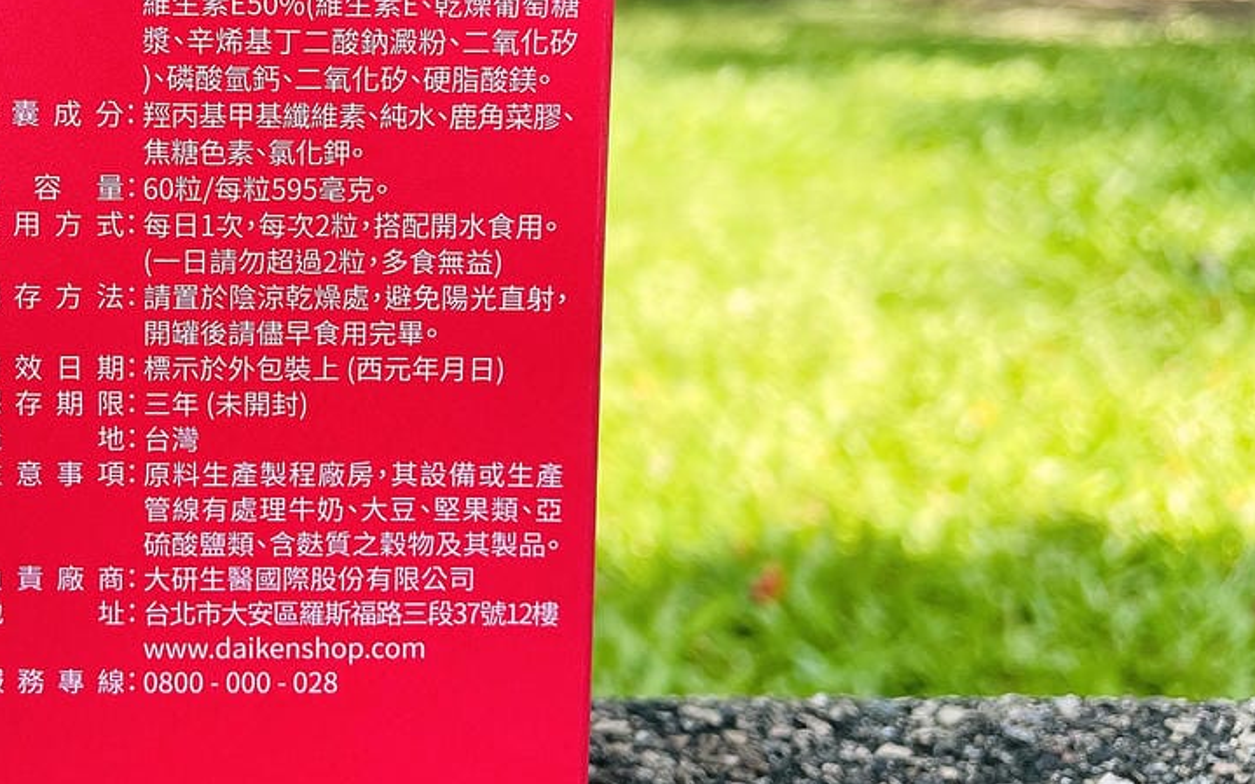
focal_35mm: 46
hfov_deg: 41.7
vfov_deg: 27.7
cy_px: 236
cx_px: 257
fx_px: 1573
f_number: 1.6
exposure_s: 1/1171
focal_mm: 4.2
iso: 32
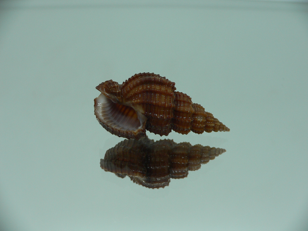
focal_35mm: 35
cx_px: 154
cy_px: 116
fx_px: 311
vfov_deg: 40.7
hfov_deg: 52.6
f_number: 2.8
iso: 80
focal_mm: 4.6
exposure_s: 1/60
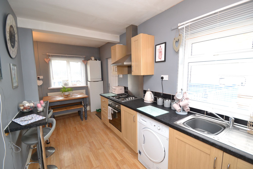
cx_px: 126
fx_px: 105
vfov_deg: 77.3
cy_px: 84
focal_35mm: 15
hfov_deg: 100.4
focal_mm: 10
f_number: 3.5
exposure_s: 1/60
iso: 1100
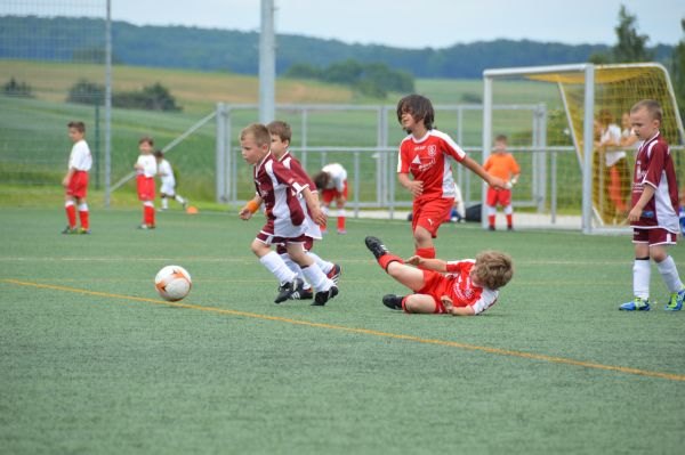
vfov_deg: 4.6
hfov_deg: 6.9
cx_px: 342
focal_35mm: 300
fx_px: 5703
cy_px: 228
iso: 220
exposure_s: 1/500
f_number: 5.6
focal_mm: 200
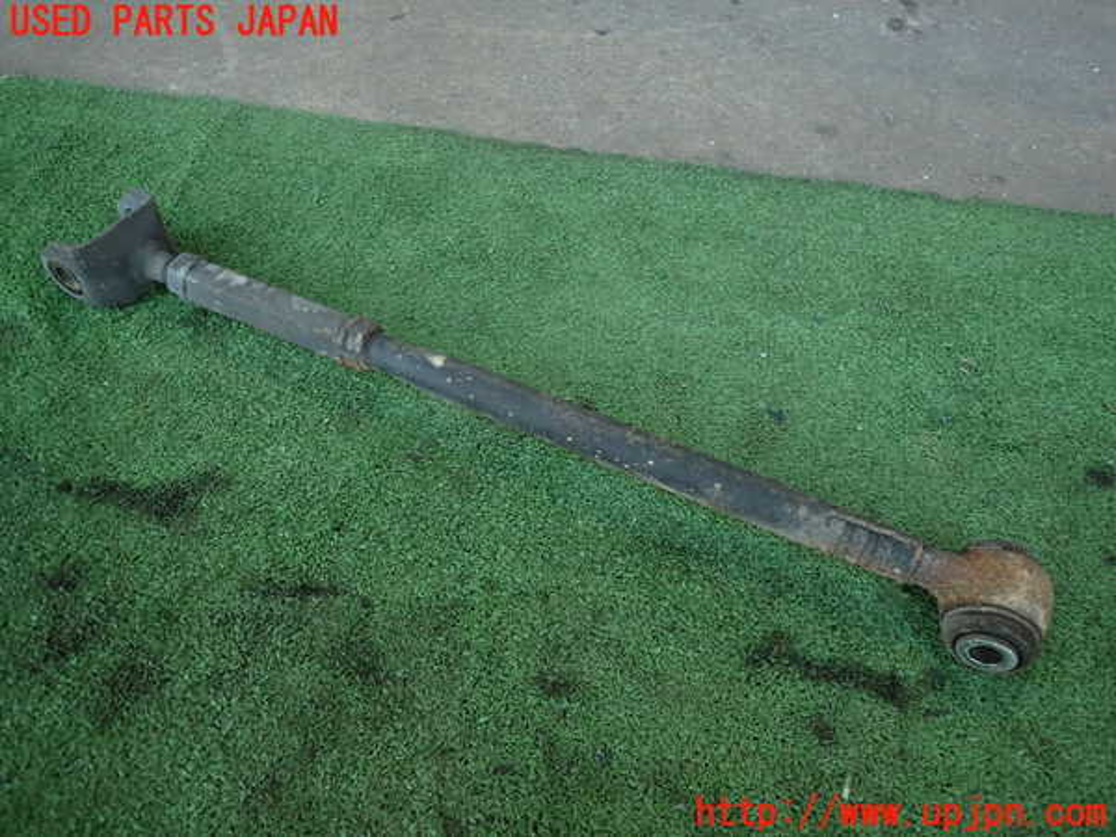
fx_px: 806
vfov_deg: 54.9
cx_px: 558
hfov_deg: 69.4
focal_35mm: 25
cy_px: 418
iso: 100
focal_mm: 4.5
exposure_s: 1/60
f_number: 2
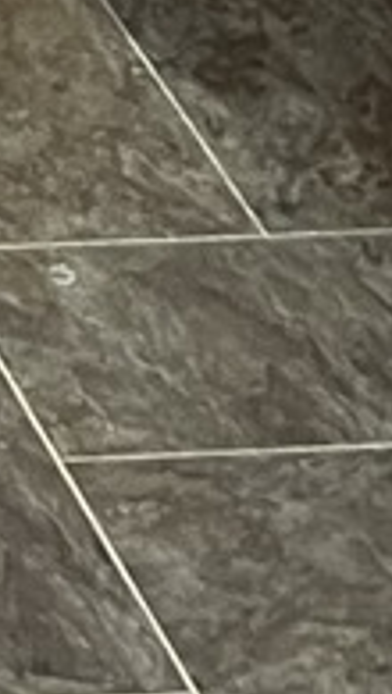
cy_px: -1687
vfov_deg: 6.4
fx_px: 5476
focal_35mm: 297
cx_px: -1254
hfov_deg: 3.8
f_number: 1.6
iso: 80
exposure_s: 1/50
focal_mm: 5.1
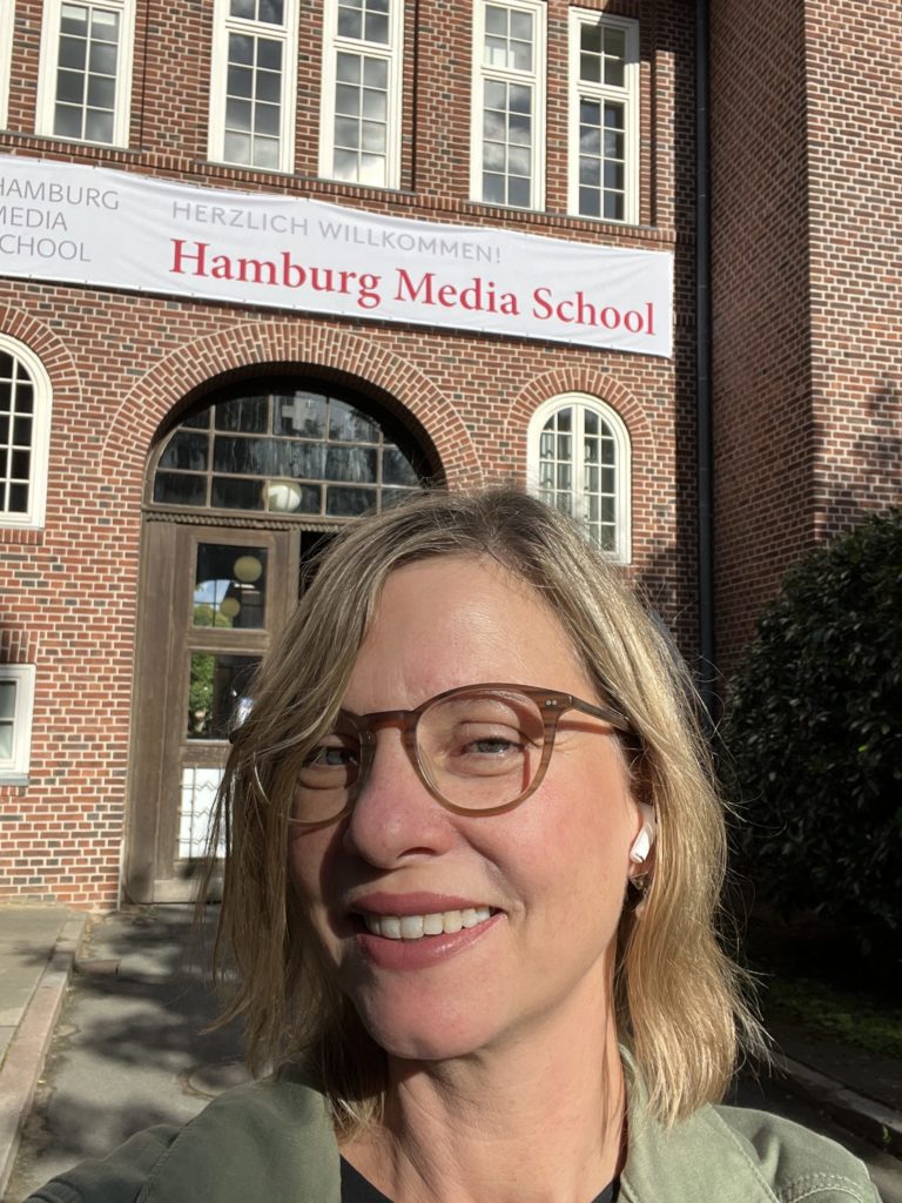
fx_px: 1042
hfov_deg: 46.8
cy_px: 602
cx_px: 451
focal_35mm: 30
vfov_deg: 60.0
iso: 32
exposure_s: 1/750
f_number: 2.2
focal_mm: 2.71
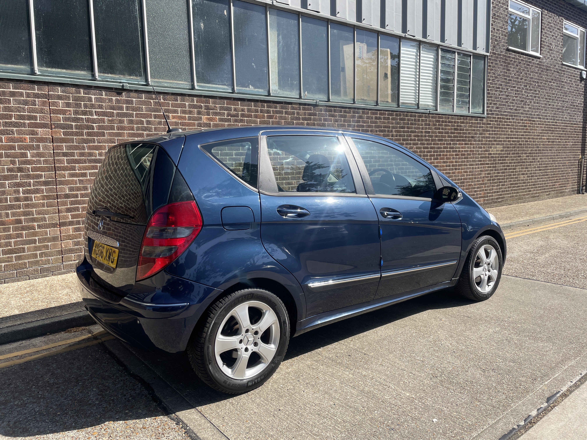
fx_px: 441
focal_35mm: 26
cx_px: 294
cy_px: 220
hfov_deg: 67.3
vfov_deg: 53.1
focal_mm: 4.2
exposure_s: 1/1855
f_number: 1.6
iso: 32
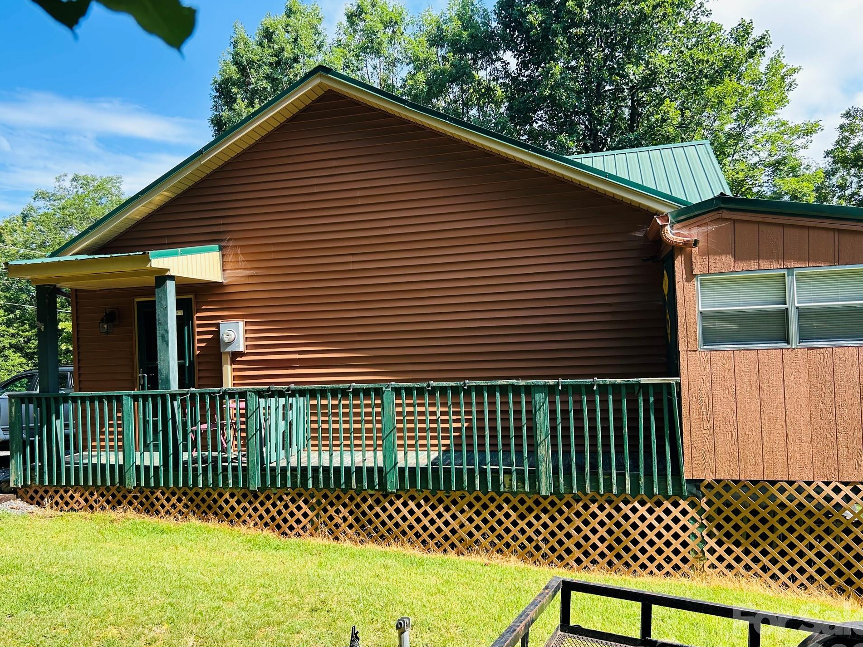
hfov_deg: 63.4
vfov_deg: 49.7
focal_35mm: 28
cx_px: 413
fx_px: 698
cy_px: 344
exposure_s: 1/974
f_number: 1.5
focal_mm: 5.7
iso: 50
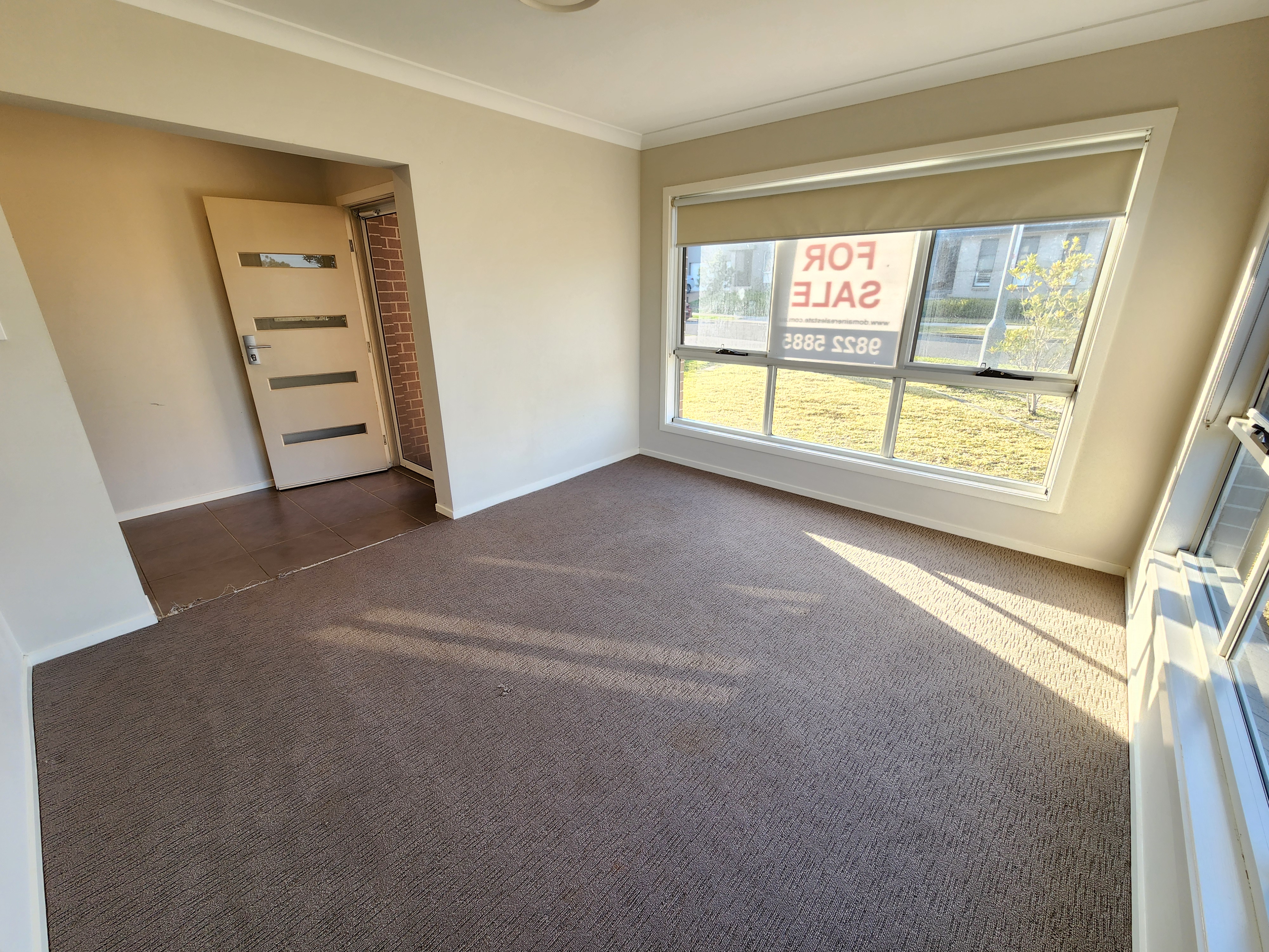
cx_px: 634
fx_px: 477
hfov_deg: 106.2
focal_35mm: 13
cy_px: 476
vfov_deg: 89.9
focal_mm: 2.2
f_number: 2.2
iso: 64
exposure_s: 1/100
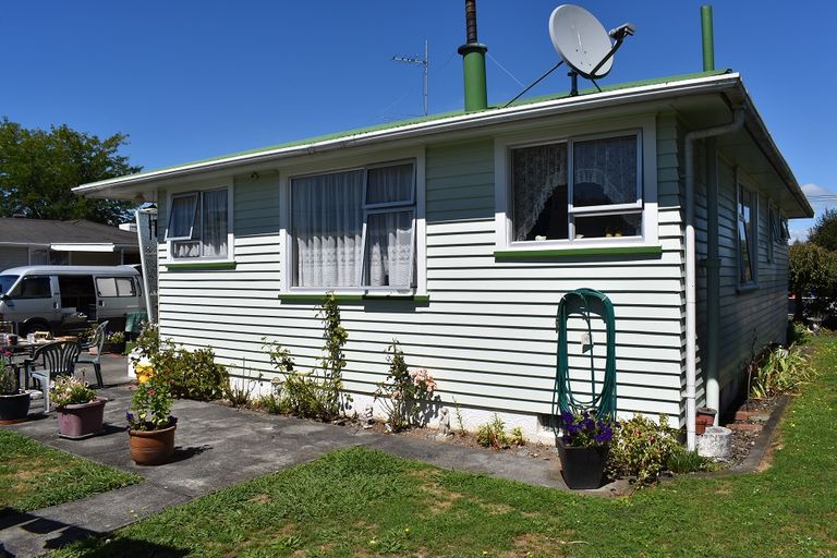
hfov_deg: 67.4
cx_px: 418
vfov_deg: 47.9
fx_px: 628
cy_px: 279
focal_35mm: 27
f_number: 13
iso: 200
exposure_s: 1/640
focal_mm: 18
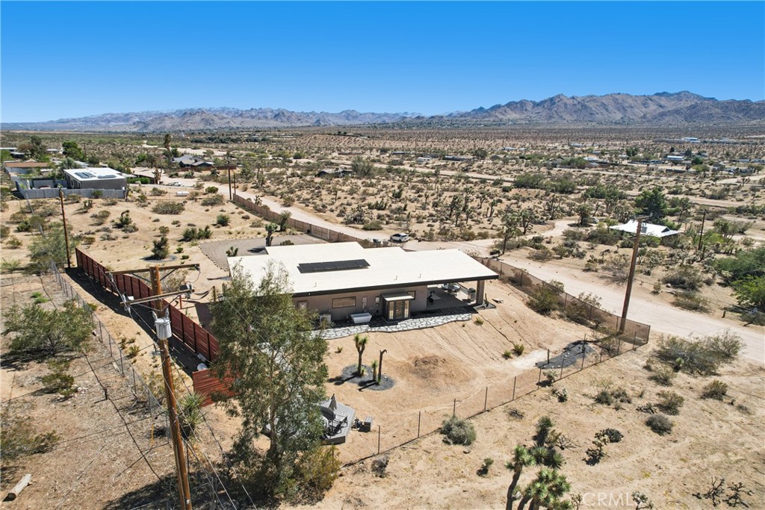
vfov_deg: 57.2
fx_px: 468
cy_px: 255
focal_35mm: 22
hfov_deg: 78.6
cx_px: 382
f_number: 2.8
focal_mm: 8.4
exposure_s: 1/2500
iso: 120
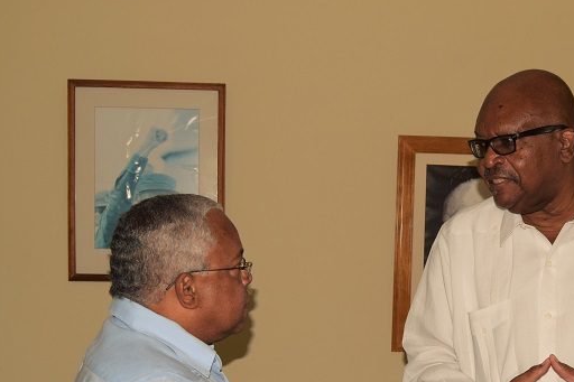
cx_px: 444
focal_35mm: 69
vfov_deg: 19.6
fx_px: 1100
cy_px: 289
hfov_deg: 28.7
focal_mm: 23
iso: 200
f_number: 5.6
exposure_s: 1/160
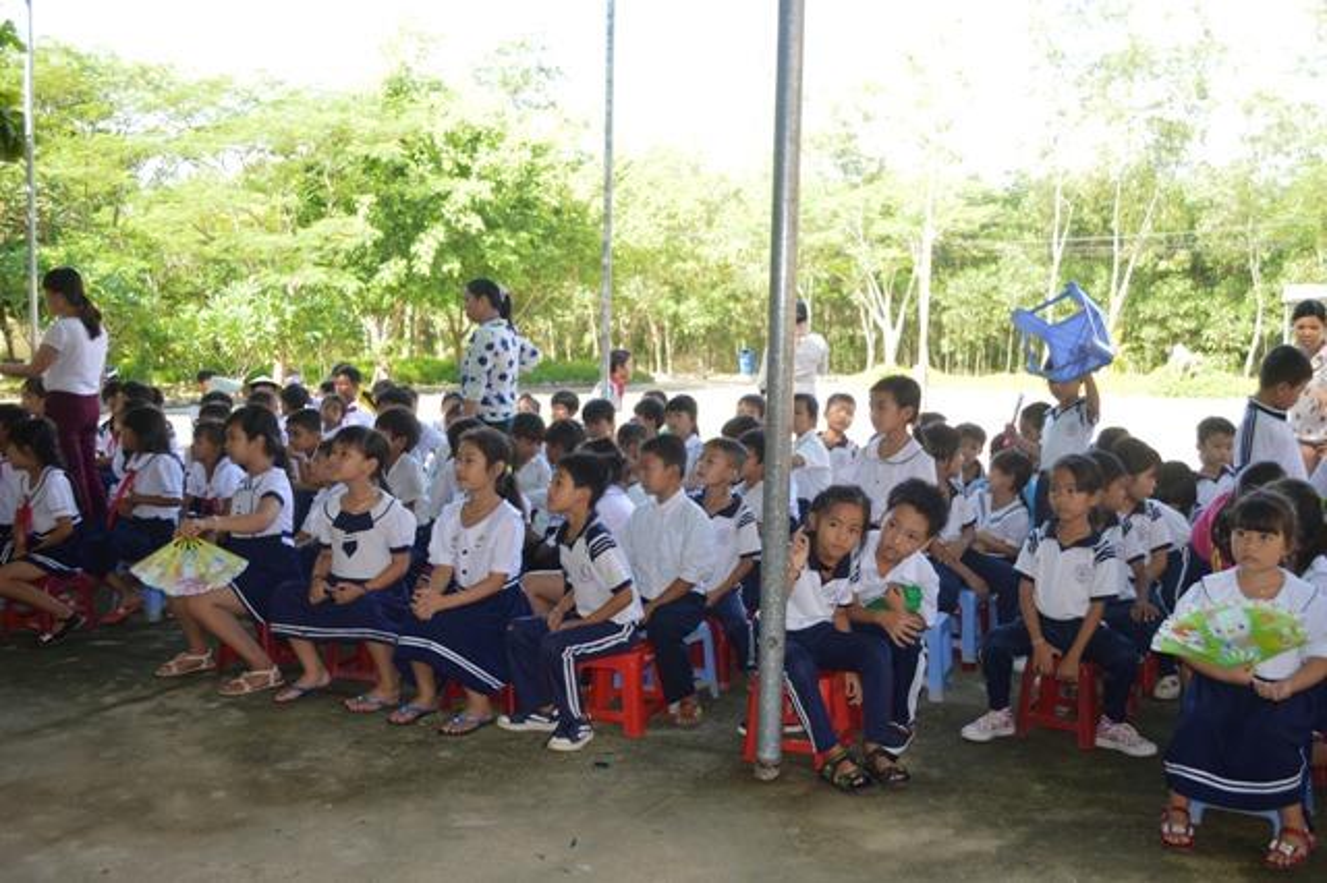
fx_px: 1326
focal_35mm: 36
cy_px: 442
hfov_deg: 53.2
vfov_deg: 36.8
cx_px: 664
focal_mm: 24
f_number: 4
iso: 180
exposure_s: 1/125
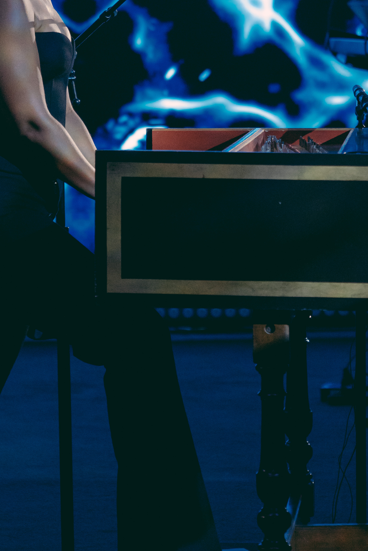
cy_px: 228
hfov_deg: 7.5
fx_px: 2789
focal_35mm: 182
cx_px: 113
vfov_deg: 11.3
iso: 2500
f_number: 2.8
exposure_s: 1/125
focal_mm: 70
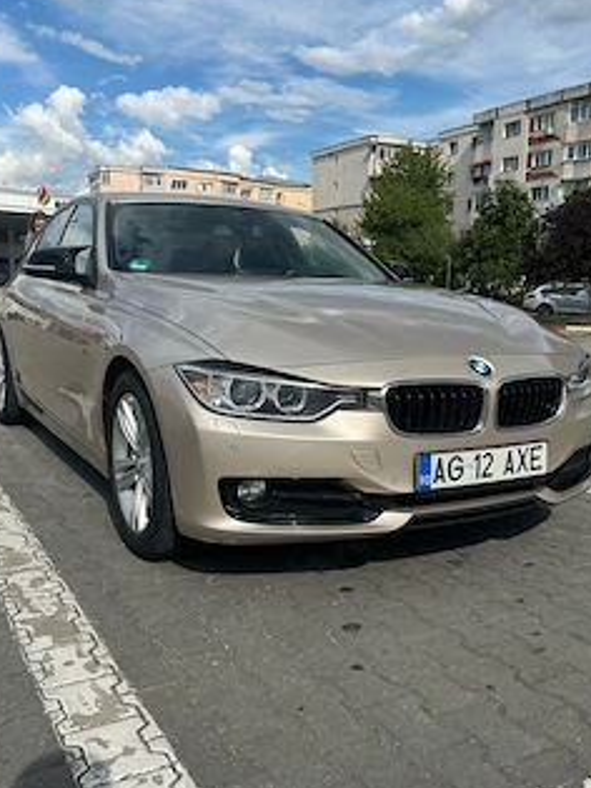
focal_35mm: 33
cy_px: 425
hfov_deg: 42.8
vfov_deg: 55.3
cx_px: 338
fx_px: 752
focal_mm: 5.7
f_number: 1.5
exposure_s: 1/4115
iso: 50
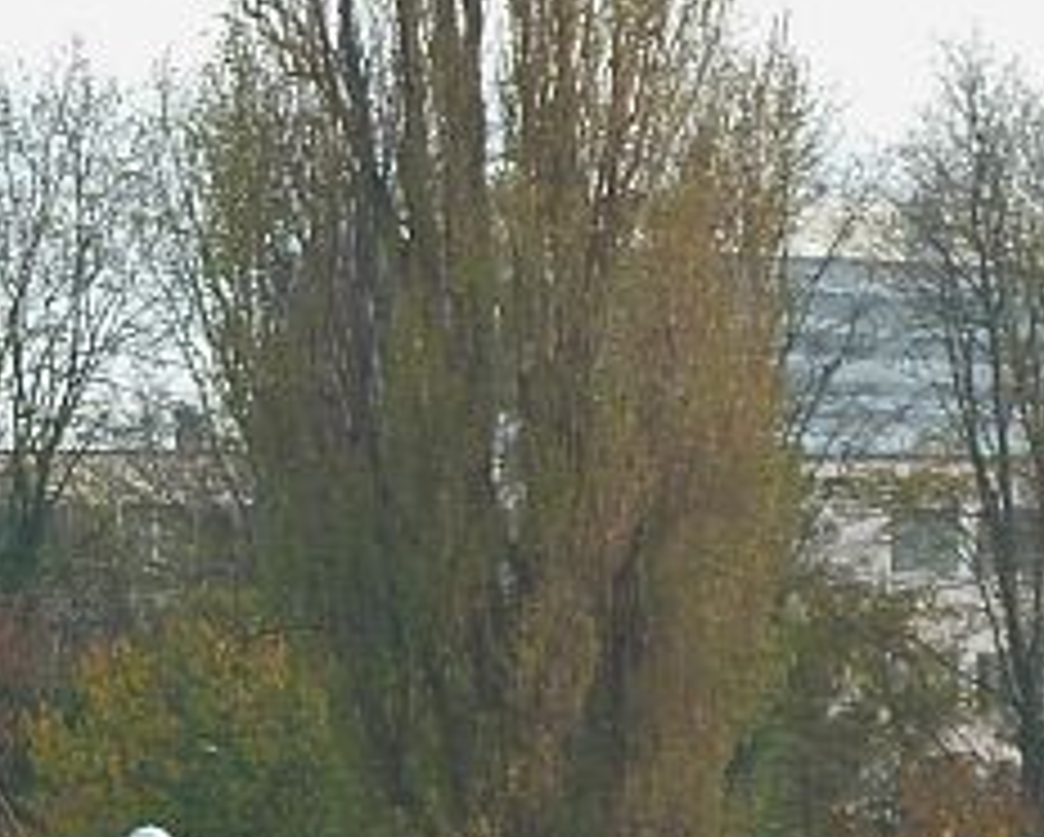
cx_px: -540
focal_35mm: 357
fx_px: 11040
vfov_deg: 4.3
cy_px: 976
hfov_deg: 5.4
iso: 80
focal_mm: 13.7
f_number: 4.2
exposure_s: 1/80
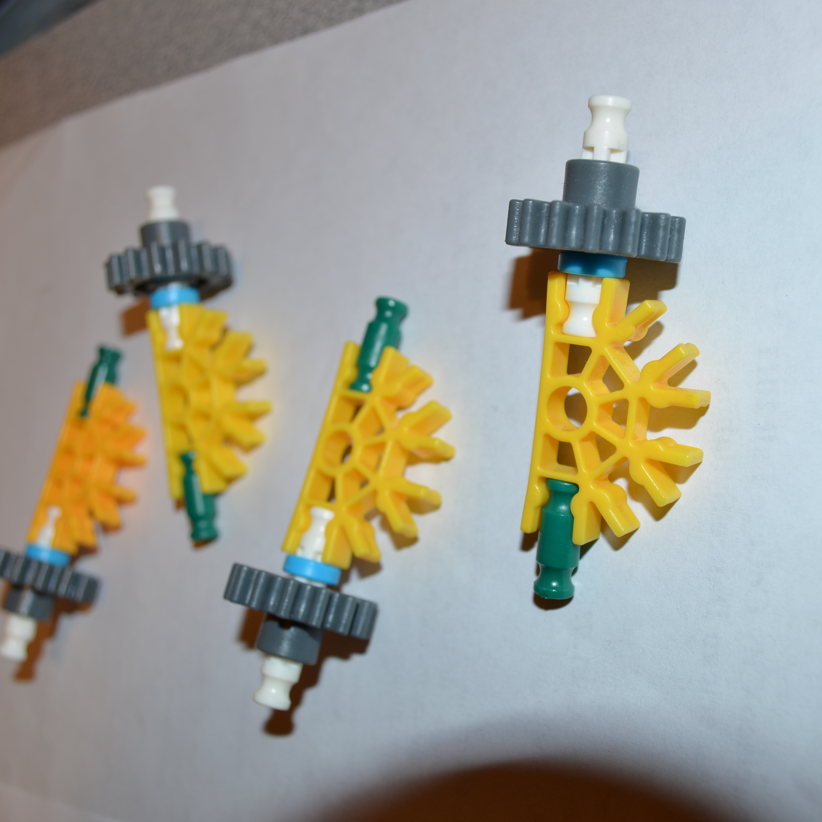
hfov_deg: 39.1
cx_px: 480
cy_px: 417
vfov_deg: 39.2
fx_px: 1155
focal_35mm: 43
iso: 200
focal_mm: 22
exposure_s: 1/30
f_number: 5.6
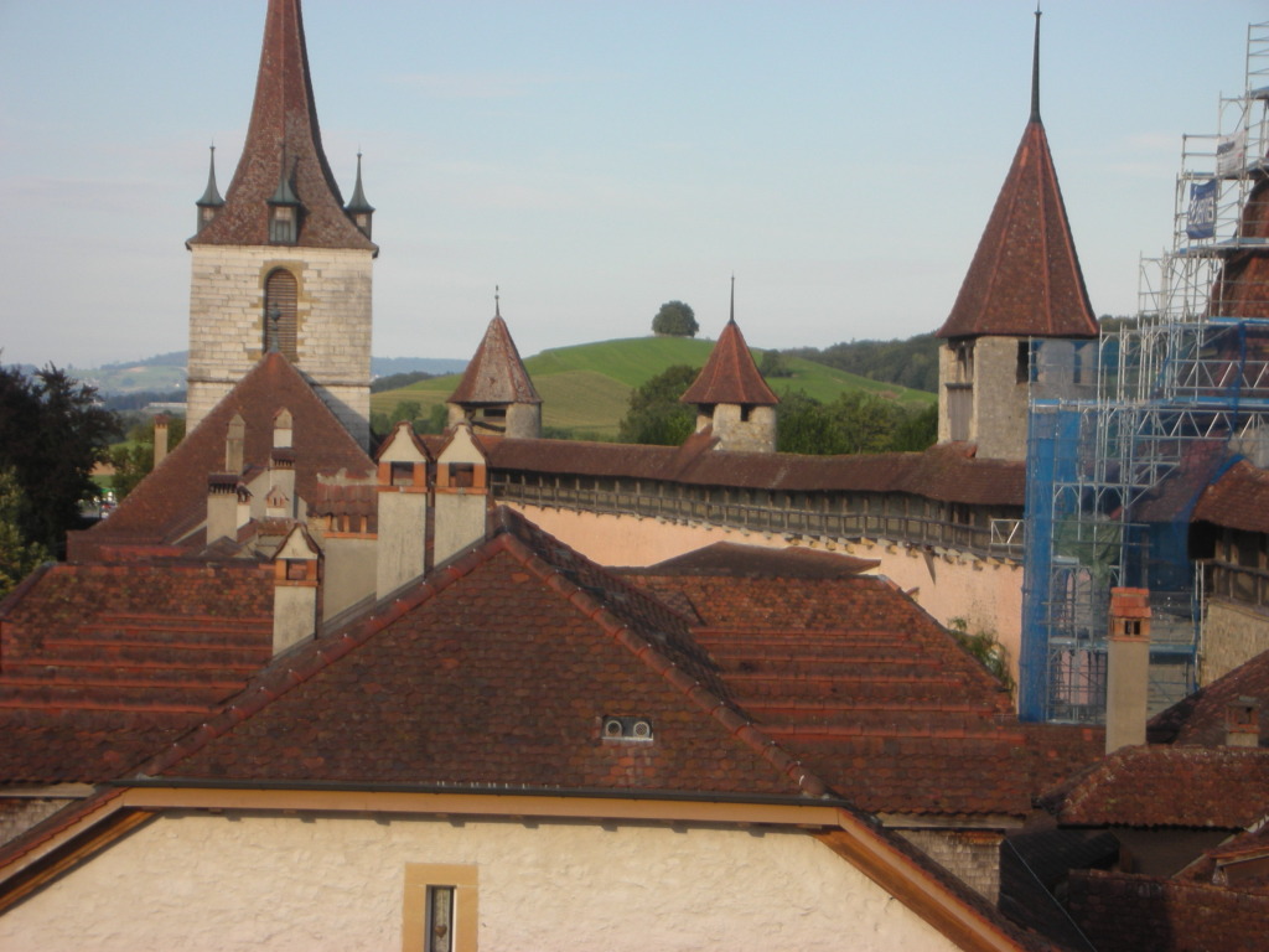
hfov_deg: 18.7
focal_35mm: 105
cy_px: 476
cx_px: 634
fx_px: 3849
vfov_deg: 14.1
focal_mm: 17.4
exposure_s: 1/148
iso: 50
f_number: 5.4
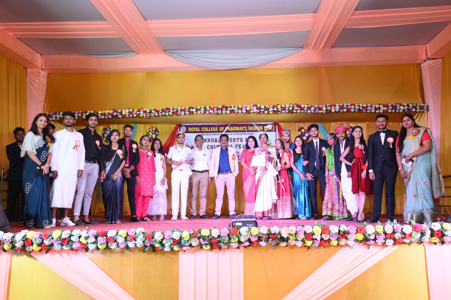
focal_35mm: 31
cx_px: 226
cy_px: 150
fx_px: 388
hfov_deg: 60.3
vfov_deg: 42.3
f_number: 6.3
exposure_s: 1/200
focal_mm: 31
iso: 4000
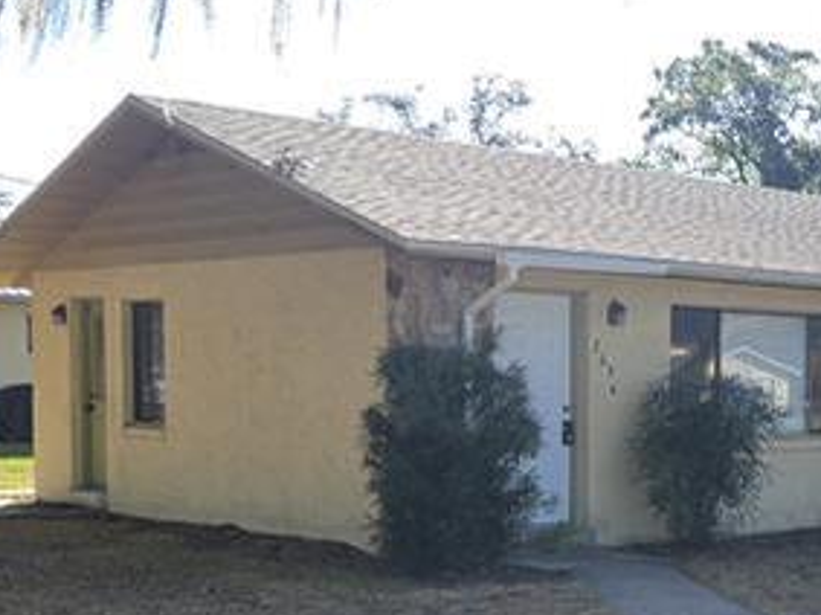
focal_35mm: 65
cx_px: 833
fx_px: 1541
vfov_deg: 22.3
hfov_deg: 28.0
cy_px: 484
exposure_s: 1/1925
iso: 80
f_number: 1.8
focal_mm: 5.4
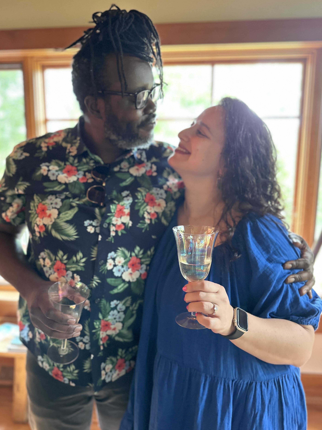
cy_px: 209
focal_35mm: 26
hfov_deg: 53.0
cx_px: 151
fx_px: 323
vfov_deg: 67.3
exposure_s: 1/47
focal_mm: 6.86
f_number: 1.78
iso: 1000
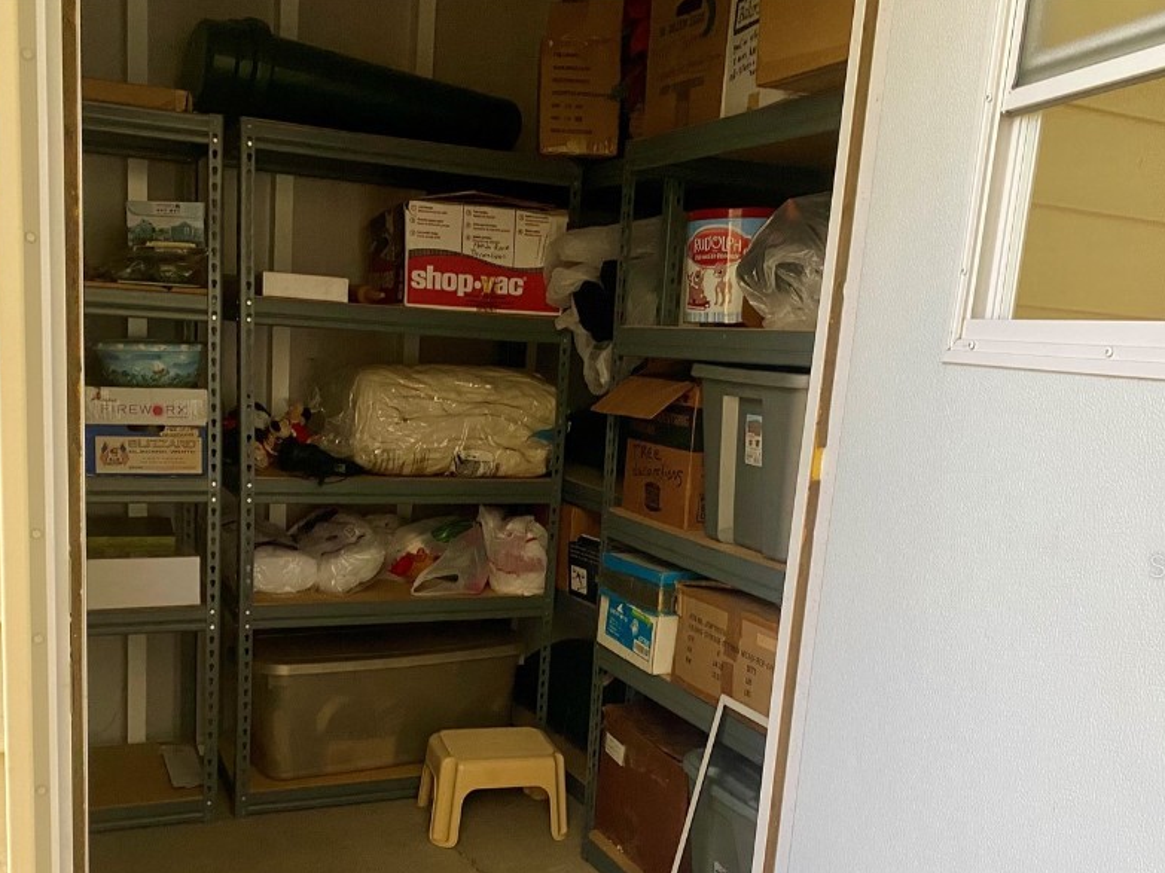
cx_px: 528
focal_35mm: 34
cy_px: 565
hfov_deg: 53.9
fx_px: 1144
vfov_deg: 41.4
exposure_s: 1/60
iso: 160
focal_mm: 4.25
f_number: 1.8
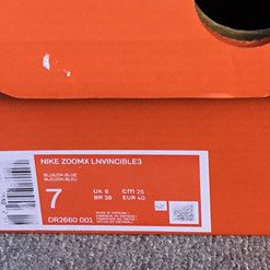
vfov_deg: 16.4
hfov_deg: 17.1
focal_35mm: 100
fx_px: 882
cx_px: 258
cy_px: -87
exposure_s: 1/182
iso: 25
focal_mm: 3.3
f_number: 2.4
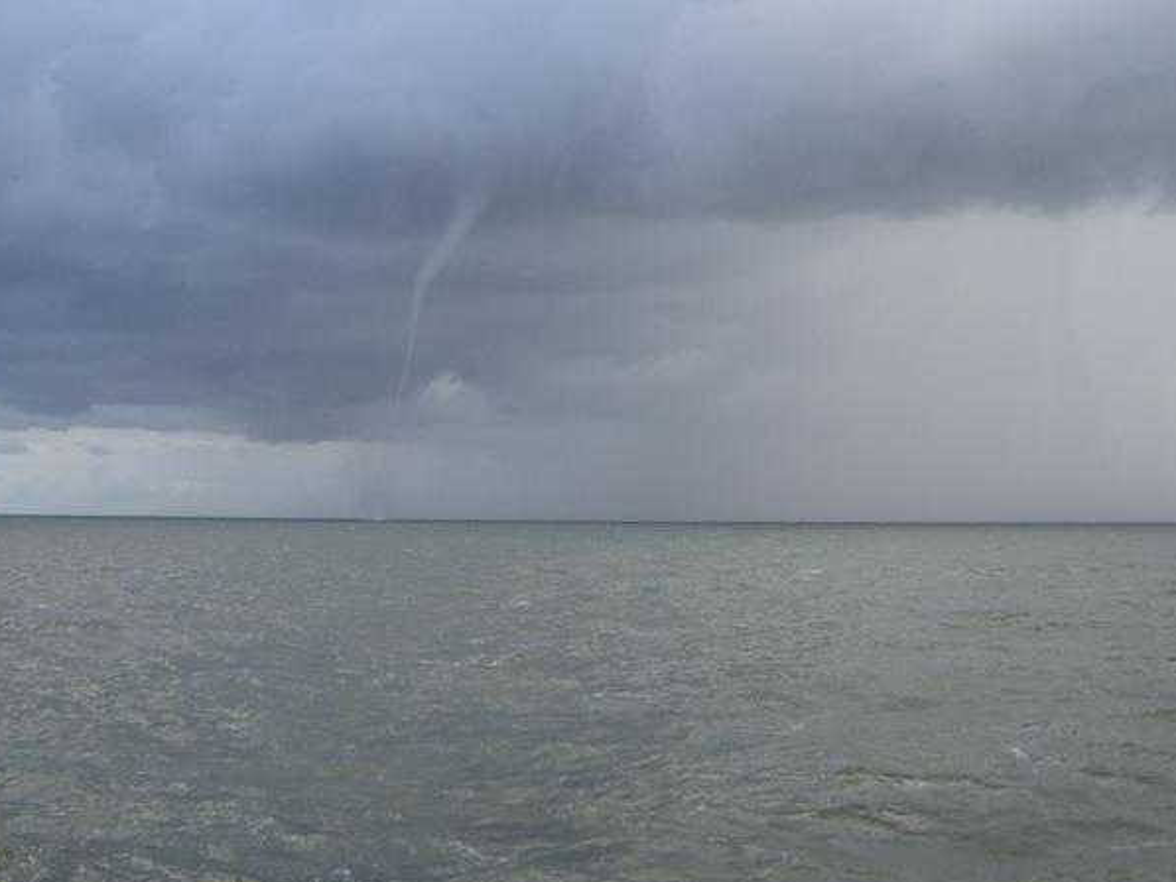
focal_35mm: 52
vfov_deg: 28.0
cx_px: 497
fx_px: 1767
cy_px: 349
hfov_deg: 36.7
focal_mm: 6.2
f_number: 4.3
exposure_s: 1/320
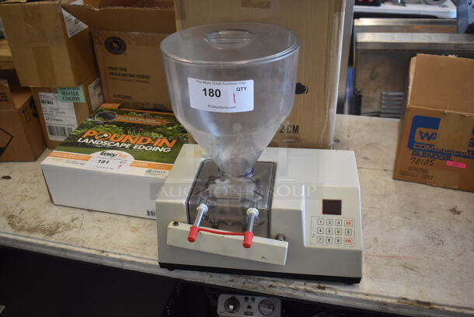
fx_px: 435
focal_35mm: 33
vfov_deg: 40.1
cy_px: 158
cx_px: 237
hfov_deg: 57.2
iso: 800
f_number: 3.8
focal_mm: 22
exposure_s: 1/200
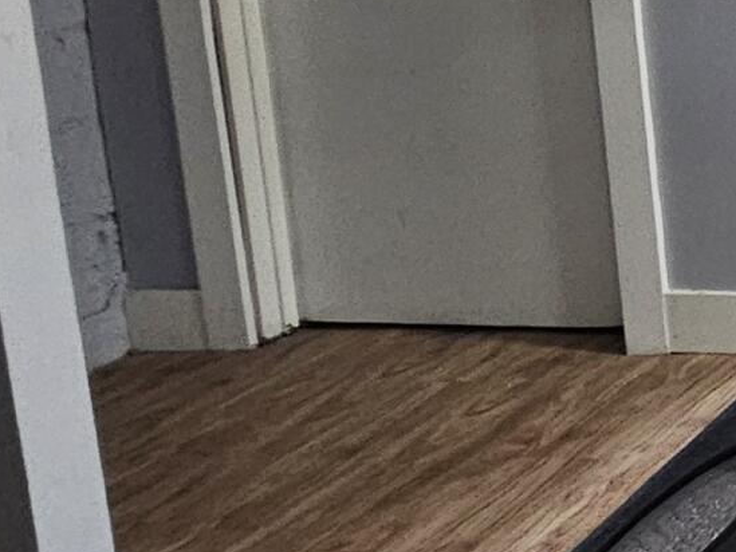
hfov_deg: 15.9
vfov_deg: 19.4
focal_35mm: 71
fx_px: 1510
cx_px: 1697
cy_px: -130
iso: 320
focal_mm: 2.2
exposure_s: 1/34
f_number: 2.2
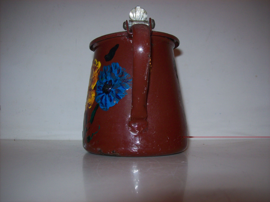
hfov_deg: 51.4
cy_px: 101
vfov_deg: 39.6
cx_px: 135
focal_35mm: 36
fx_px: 281
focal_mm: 6
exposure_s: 1/64
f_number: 2.7
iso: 80
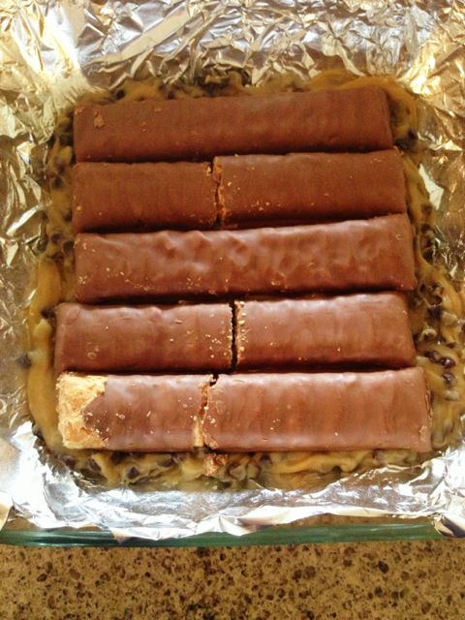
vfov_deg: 52.6
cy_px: 310
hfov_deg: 40.7
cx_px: 232
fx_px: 627
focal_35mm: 35
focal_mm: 4.28
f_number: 2.4
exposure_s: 1/17
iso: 400
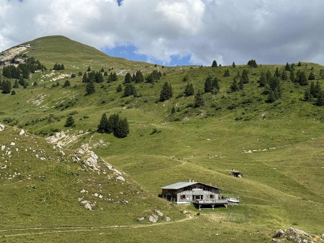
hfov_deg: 39.7
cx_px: 162
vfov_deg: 30.3
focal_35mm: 48
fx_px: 449
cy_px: 122
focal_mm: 6.76
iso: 64
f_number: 1.78
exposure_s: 1/4049
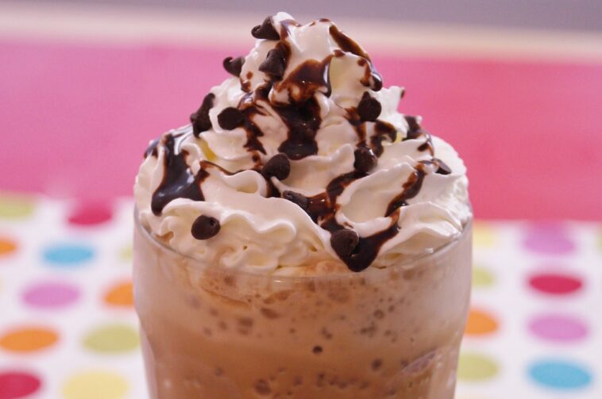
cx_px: 301
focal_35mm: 75
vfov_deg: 18.1
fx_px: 1252
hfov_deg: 27.0
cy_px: 200
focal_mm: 50
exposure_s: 1/160
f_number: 5.6
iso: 1000
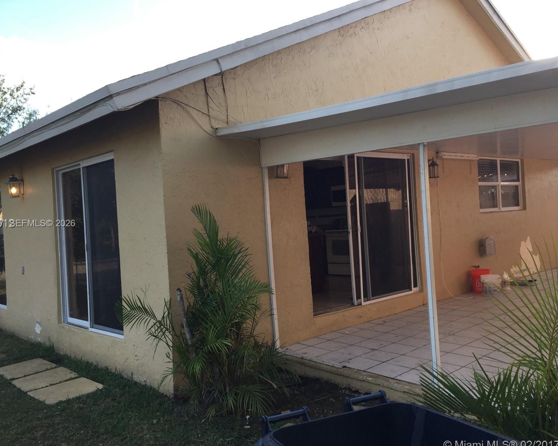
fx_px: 512
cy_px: 224
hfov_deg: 57.1
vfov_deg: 47.1
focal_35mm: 31
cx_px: 262
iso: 32
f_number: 2.2
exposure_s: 1/476
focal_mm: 4.15
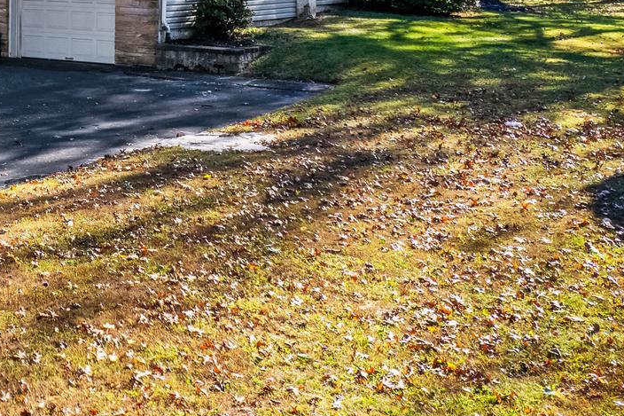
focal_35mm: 64
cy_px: -99
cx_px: -83
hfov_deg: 28.2
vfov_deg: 19.8
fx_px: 1109
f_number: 2.8
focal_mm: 8.38
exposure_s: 1/1600
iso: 110
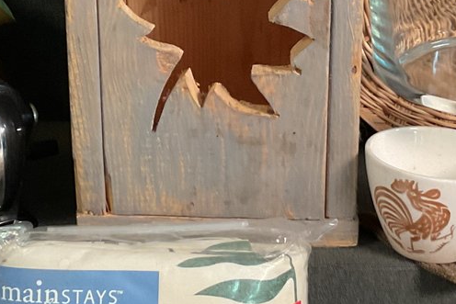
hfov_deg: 22.1
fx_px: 1166
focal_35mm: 92
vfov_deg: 14.9
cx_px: 249
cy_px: 114
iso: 200
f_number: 1.8
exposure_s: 1/60
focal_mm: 3
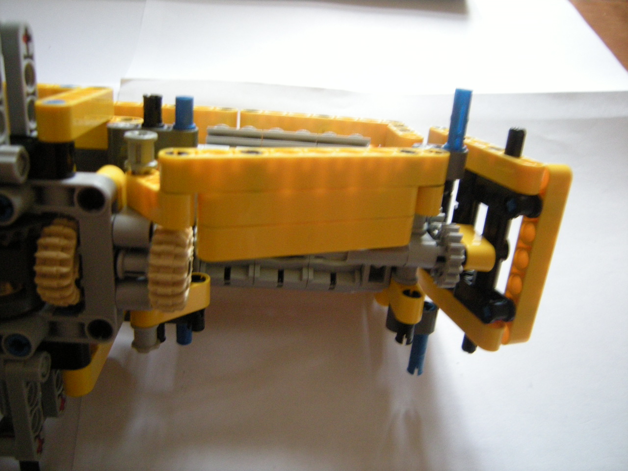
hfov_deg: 63.4
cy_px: 236
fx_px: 508
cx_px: 314
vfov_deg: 49.7
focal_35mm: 28
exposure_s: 1/17.4
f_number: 2.8
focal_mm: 4.7
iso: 400
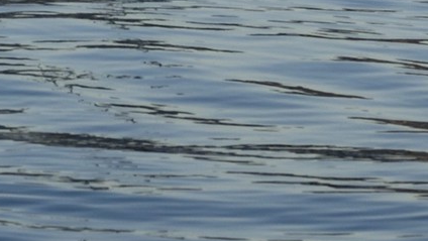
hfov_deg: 2.5
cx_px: -134
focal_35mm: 860
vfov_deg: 1.4
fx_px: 9765
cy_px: -923
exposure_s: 1/250
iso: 200
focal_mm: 145
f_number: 10
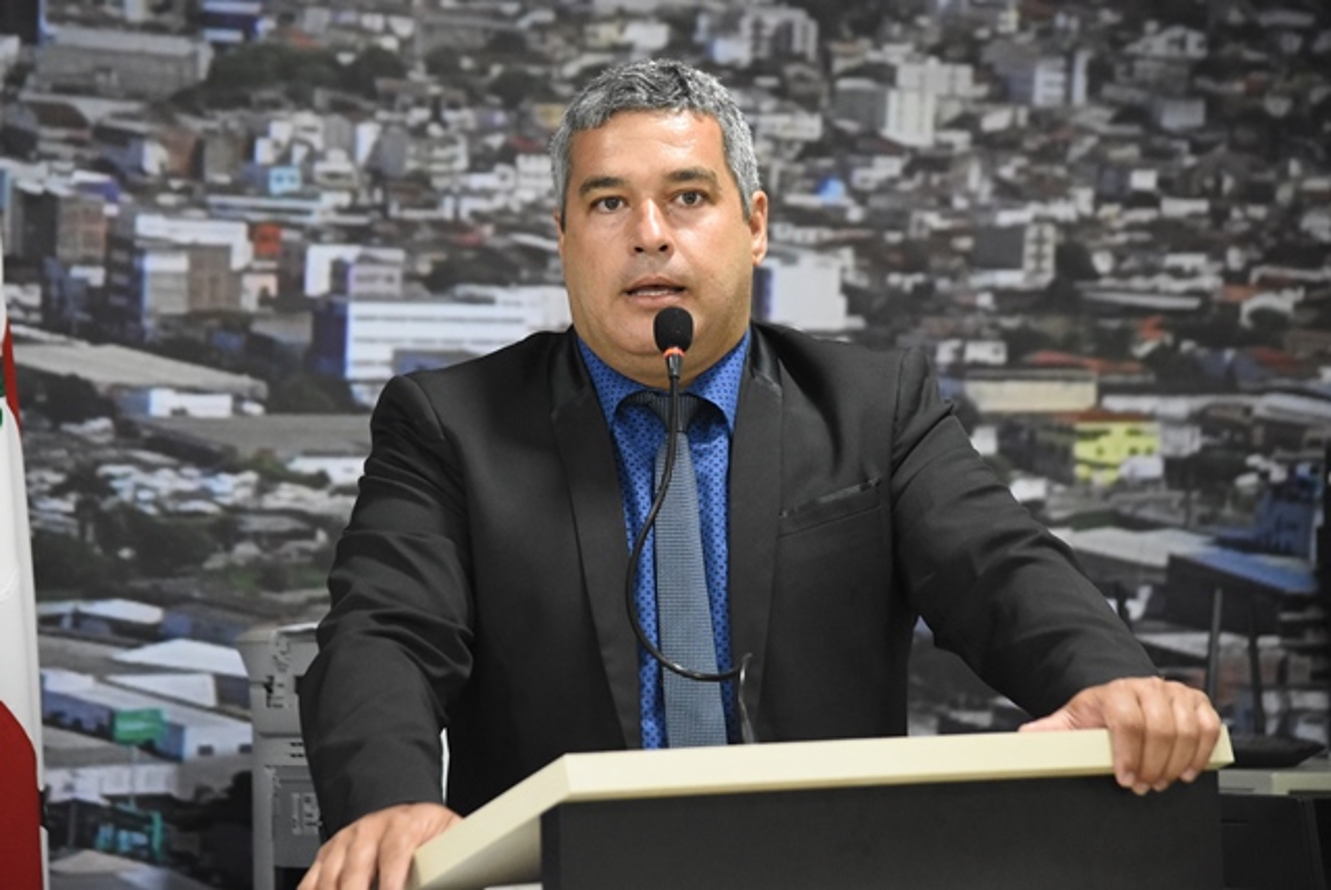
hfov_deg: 11.8
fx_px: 6439
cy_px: 445
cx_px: 666
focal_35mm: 174
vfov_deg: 7.9
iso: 4000
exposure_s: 1/60
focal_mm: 116
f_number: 4.8
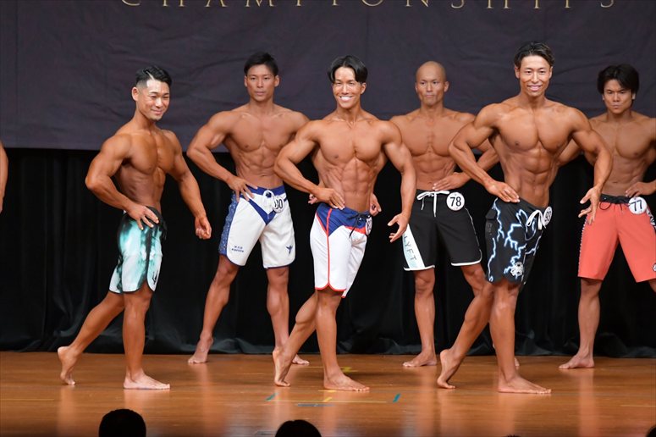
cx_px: 328
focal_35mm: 270
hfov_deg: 7.6
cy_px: 218
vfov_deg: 5.1
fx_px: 4918
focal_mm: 180
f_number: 5.6
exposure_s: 1/400
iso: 5000
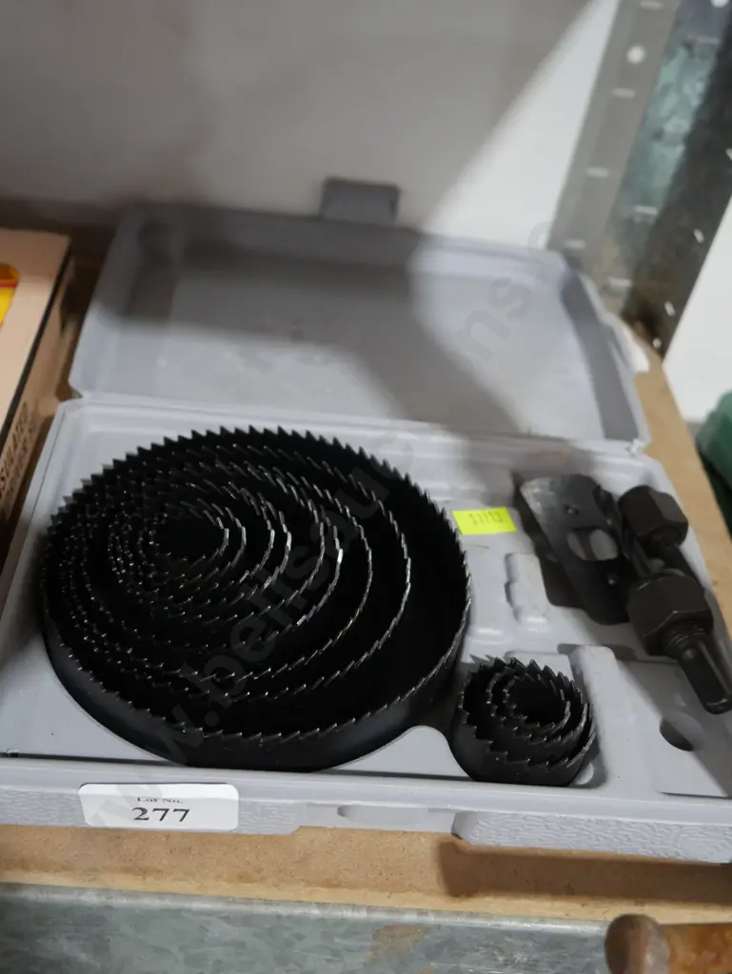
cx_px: 366
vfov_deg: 51.3
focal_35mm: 36
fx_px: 1014
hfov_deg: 39.7
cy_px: 487
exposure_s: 1/60
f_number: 4
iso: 1250
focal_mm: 18
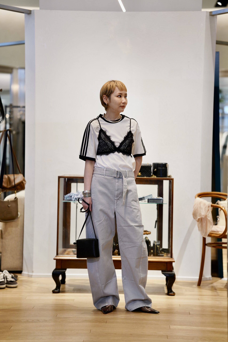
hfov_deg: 16.1
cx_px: 114
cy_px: 171
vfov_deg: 23.9
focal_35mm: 85
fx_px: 807
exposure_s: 1/125
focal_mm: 85
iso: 320
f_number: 2.2
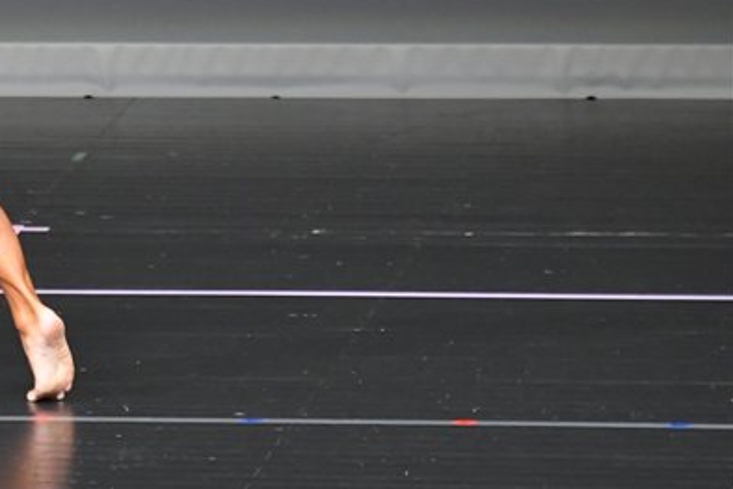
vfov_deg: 2.0
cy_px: 65
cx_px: 16
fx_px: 13809
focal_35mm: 678
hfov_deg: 3.0
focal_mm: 230
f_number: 5.6
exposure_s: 1/400
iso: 5000
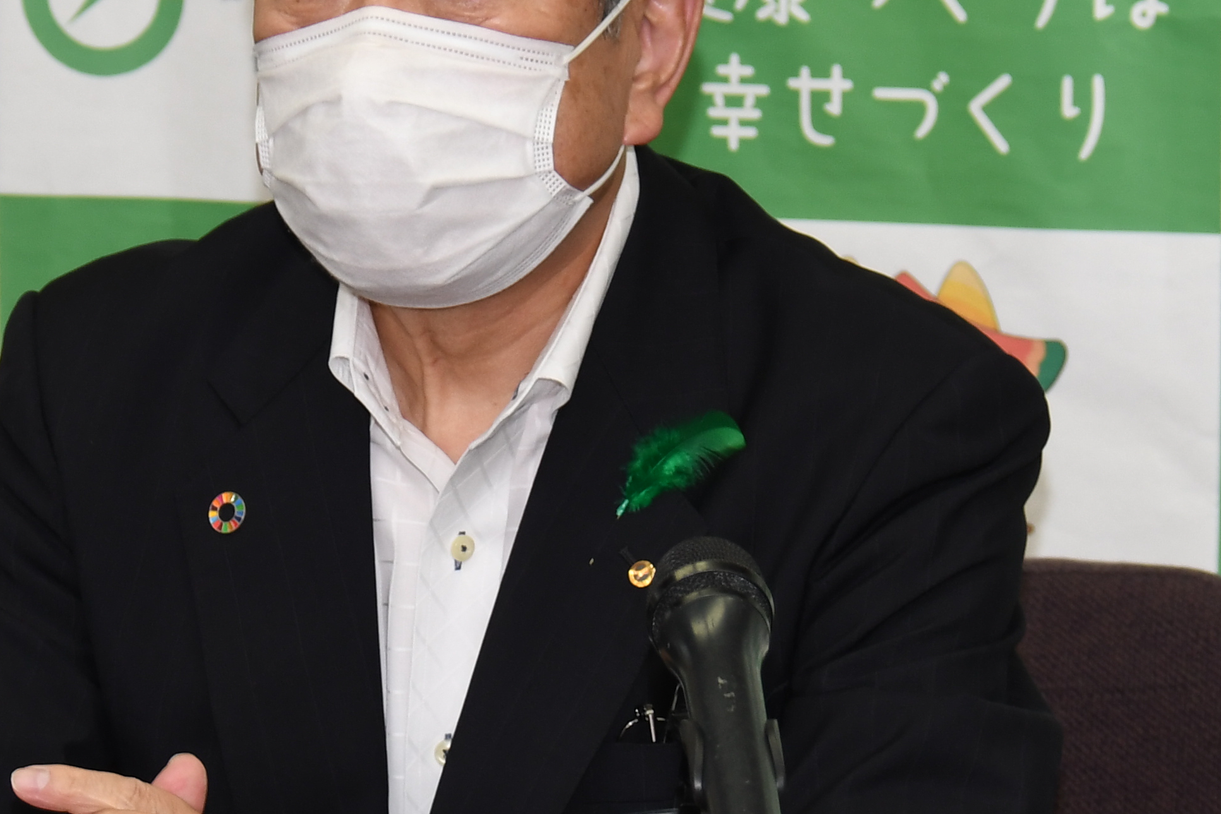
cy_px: 404
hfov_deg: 5.0
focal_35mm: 410
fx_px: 13921
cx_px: 316
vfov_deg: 3.4
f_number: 5.6
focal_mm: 95
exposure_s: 1/100
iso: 400
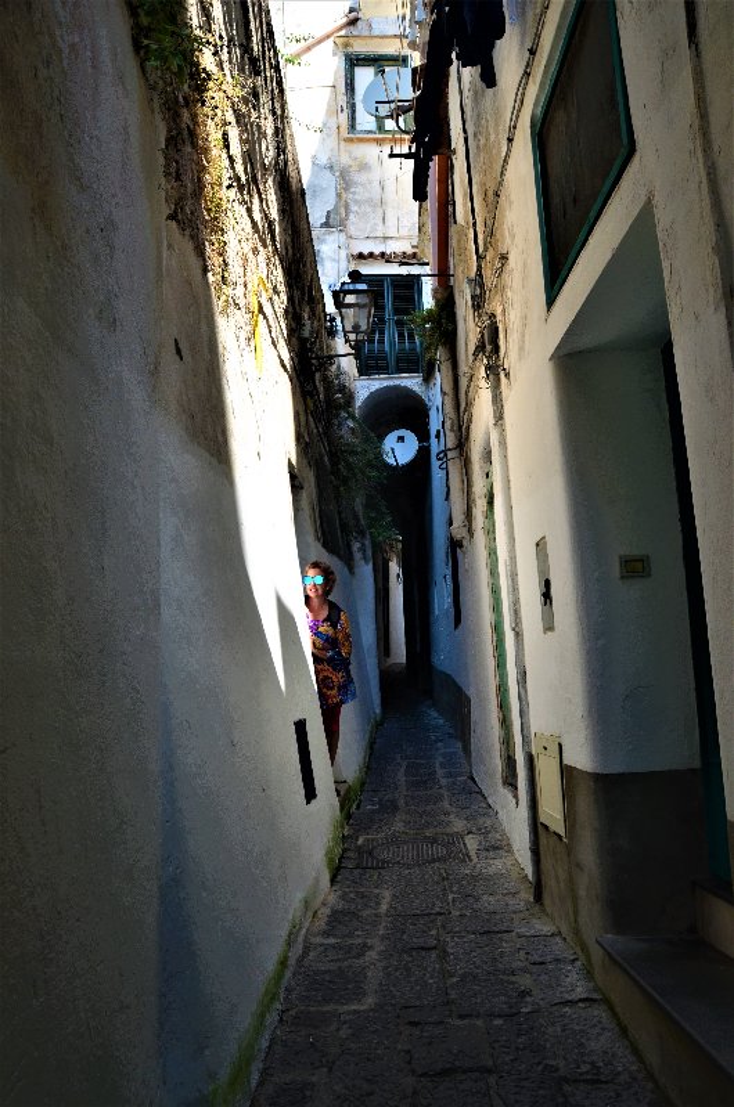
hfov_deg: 47.7
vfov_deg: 67.5
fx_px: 829
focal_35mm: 27
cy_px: 554
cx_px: 367
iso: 360
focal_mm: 18
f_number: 10
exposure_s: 1/60
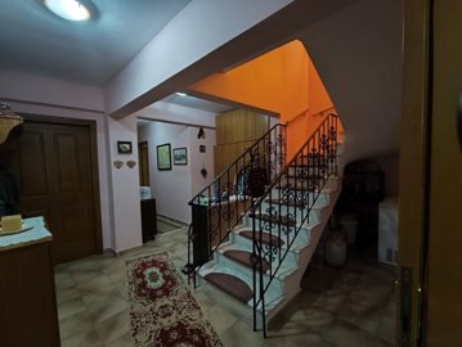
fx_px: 200
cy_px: 174
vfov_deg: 81.8
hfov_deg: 98.1
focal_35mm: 15
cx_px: 231
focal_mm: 1.65
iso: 800
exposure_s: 1/10
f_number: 2.2
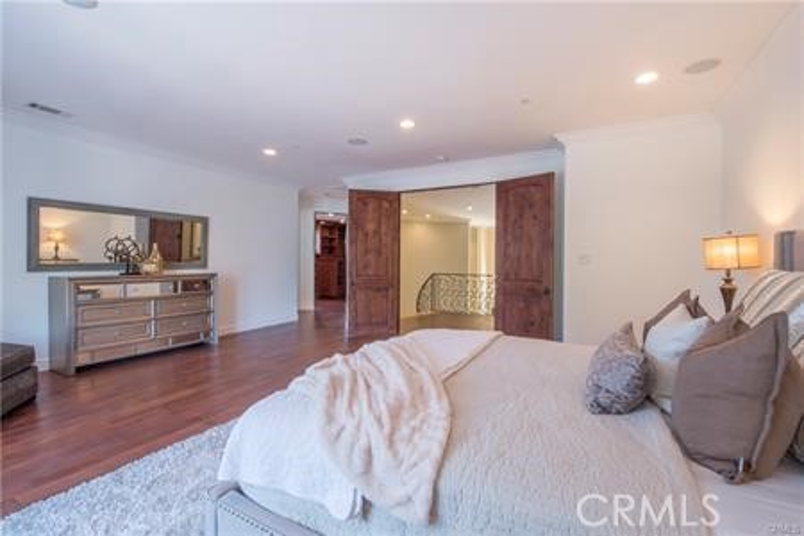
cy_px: 268
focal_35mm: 15
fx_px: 335
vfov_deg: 77.3
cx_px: 402
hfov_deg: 100.4
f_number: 22
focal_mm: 15
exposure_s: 1.6
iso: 200
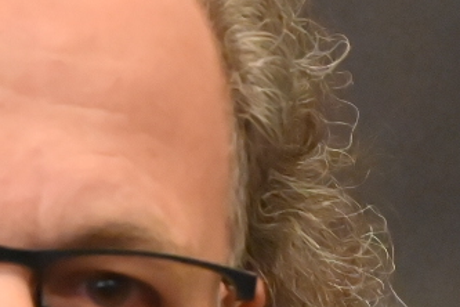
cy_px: 396
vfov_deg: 4.3
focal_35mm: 316
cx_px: -66
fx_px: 4037
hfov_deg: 6.5
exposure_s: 1/200
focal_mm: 65
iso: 8000
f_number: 4
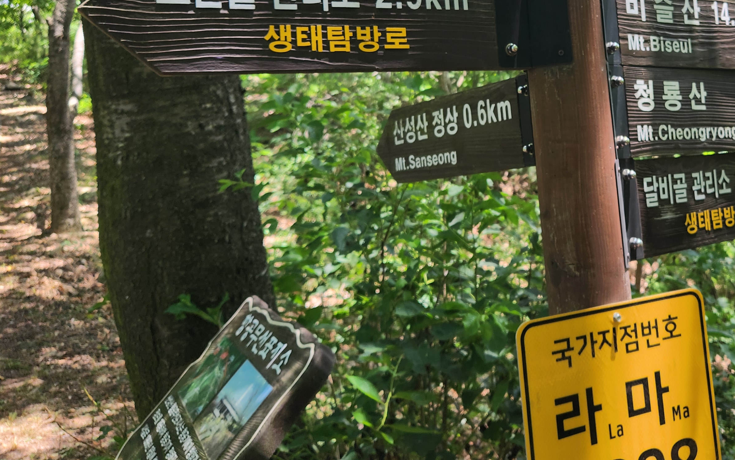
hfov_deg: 46.4
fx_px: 821
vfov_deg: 30.6
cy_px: 98
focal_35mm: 41
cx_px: 556
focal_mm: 5.4
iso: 32
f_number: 1.8
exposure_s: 1/180
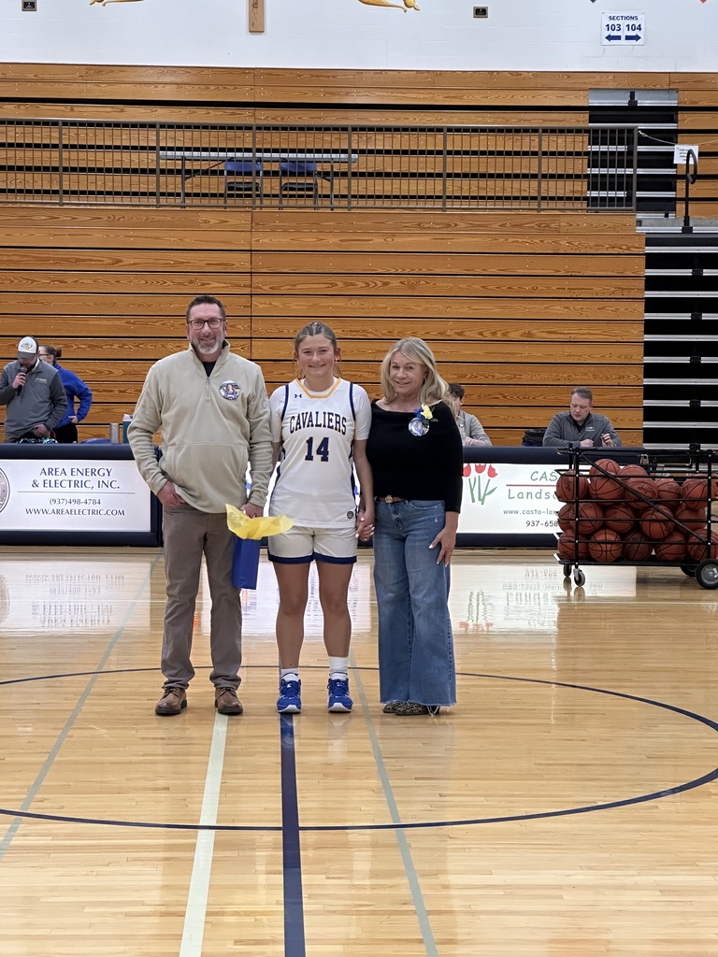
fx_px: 2129
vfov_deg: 25.3
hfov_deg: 19.1
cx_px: 359
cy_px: 478
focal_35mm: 77
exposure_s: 1/120
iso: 320
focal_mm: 9
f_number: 2.8
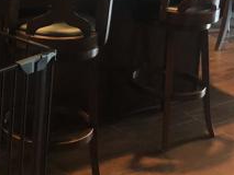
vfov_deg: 16.6
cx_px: 43
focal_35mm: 84
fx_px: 568
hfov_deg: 22.9
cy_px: -51
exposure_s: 1/10
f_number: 1.8
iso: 100
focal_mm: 3.99
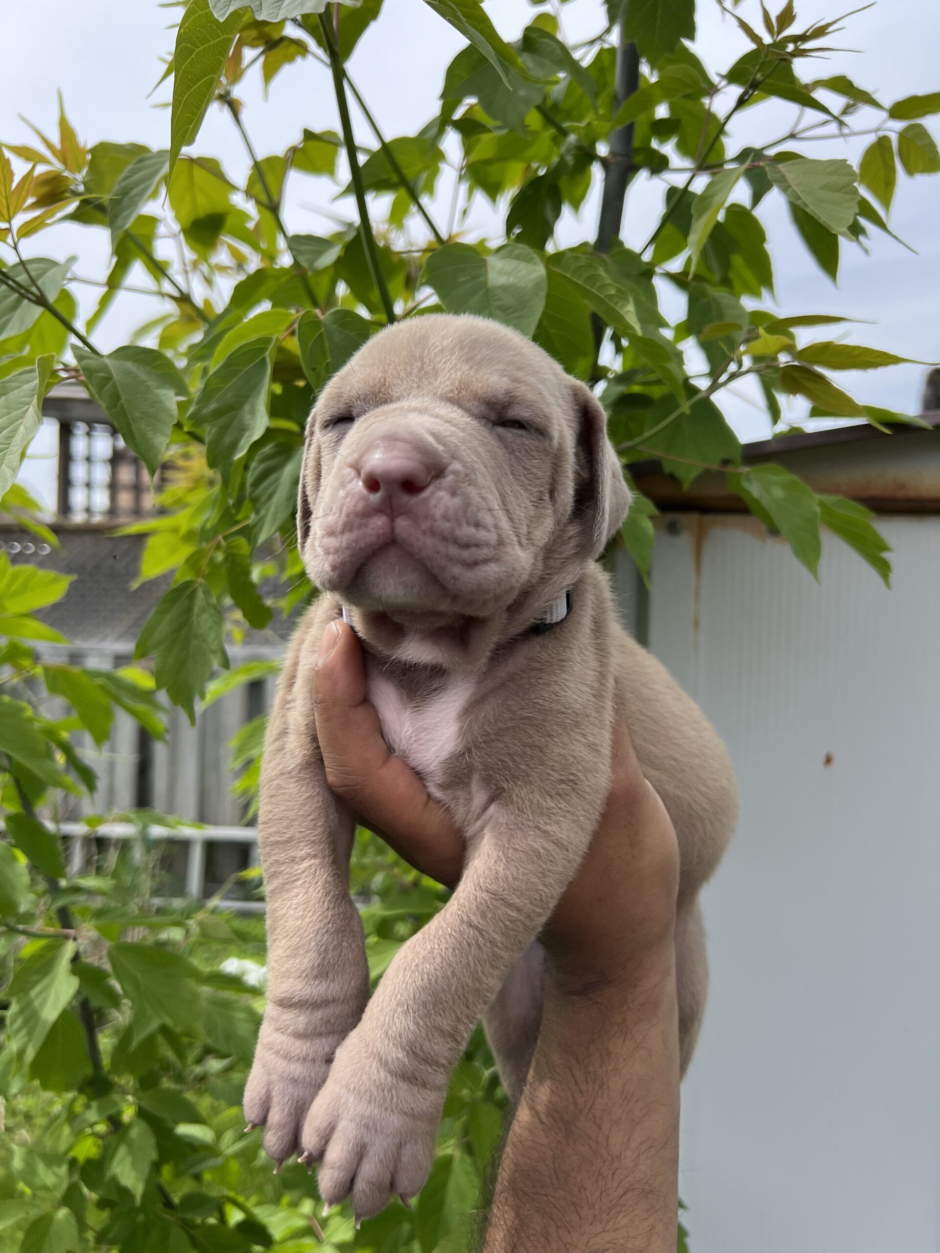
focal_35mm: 26
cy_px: 626
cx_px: 470
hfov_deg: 53.1
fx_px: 941
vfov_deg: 67.3
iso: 50
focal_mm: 5.7
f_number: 1.5
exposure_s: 1/2252
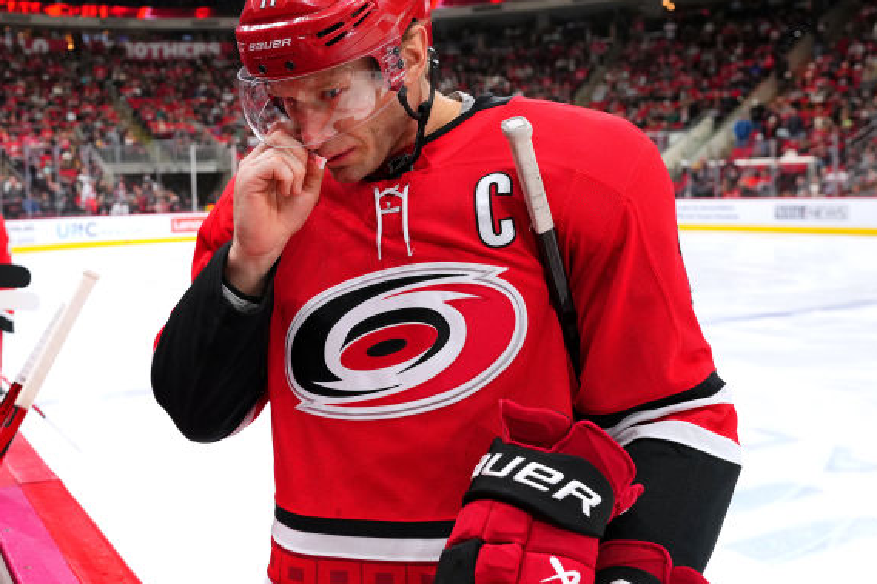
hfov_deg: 50.4
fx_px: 877
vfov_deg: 36.8
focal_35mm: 36
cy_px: 264
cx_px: 194
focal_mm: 20
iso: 1600
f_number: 2.8
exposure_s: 1/1600
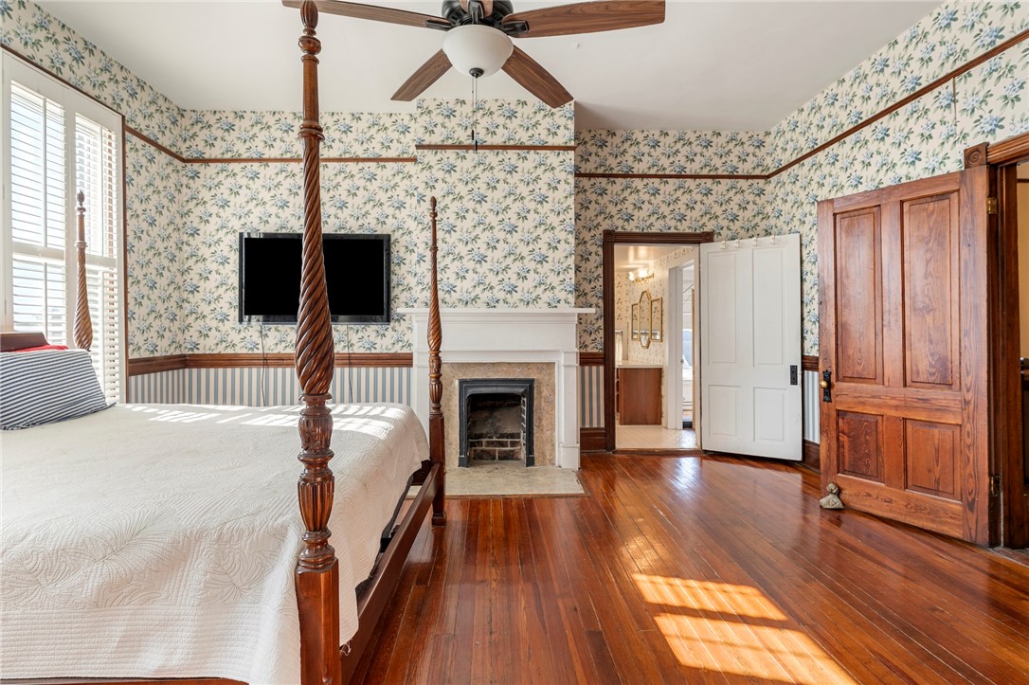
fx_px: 480
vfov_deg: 71.0
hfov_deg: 94.0
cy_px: 342
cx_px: 514
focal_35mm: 17
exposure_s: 1/6
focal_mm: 16.8
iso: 400
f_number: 6.3
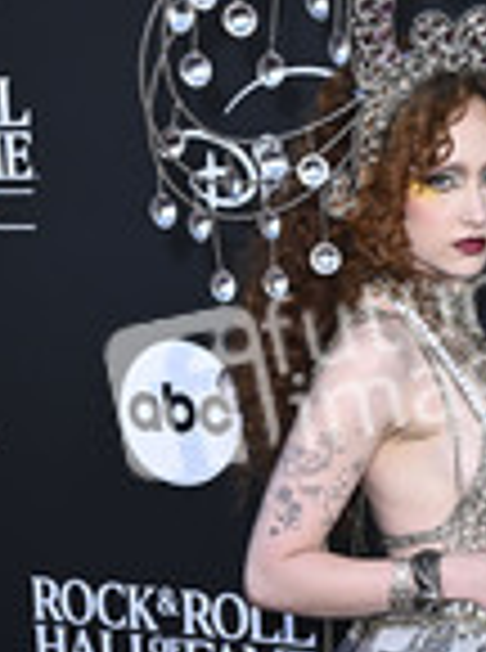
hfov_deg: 14.4
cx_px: 468
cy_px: 598
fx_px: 1899
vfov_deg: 19.1
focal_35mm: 101
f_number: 6.3
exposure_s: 1/320
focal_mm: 38
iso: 640
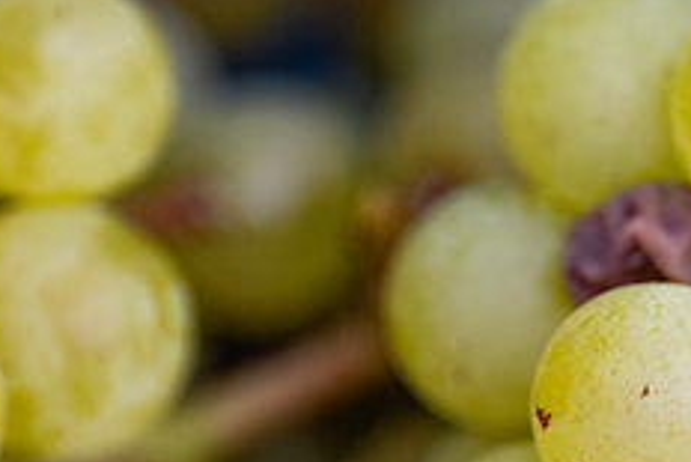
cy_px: 376
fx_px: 14884
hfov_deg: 2.7
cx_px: 658
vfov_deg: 1.8
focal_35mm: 775
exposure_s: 1/500
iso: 800
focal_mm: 200
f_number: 2.8
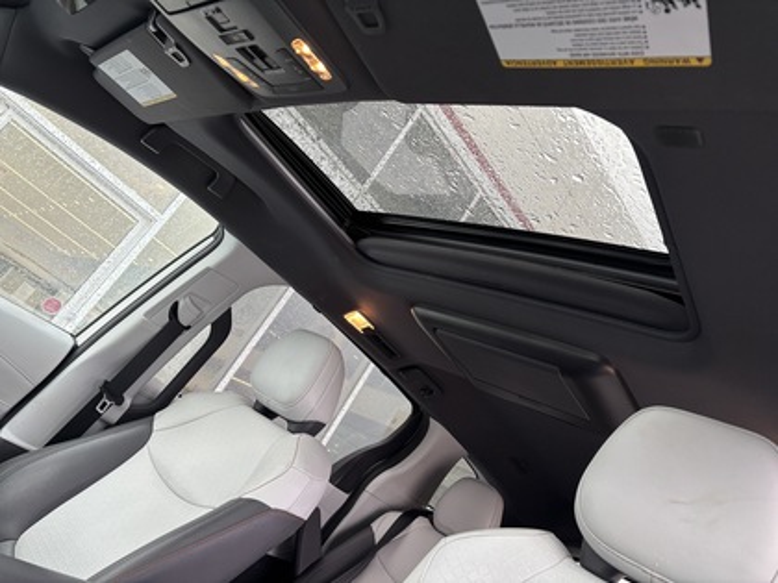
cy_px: 292
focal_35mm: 26
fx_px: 584
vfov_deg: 53.1
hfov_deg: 67.3
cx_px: 389
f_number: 1.6
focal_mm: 5.96
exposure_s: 1/92
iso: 125
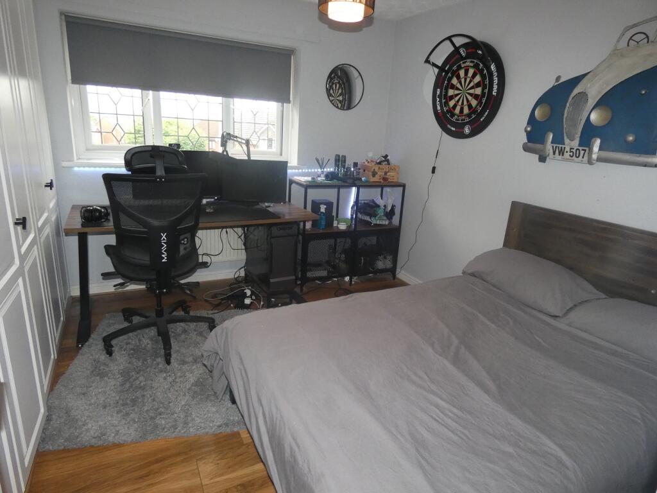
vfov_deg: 66.0
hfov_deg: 81.7
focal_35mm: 20
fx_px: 380
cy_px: 246
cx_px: 328
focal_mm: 3.6
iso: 400
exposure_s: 1/60
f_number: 2.8
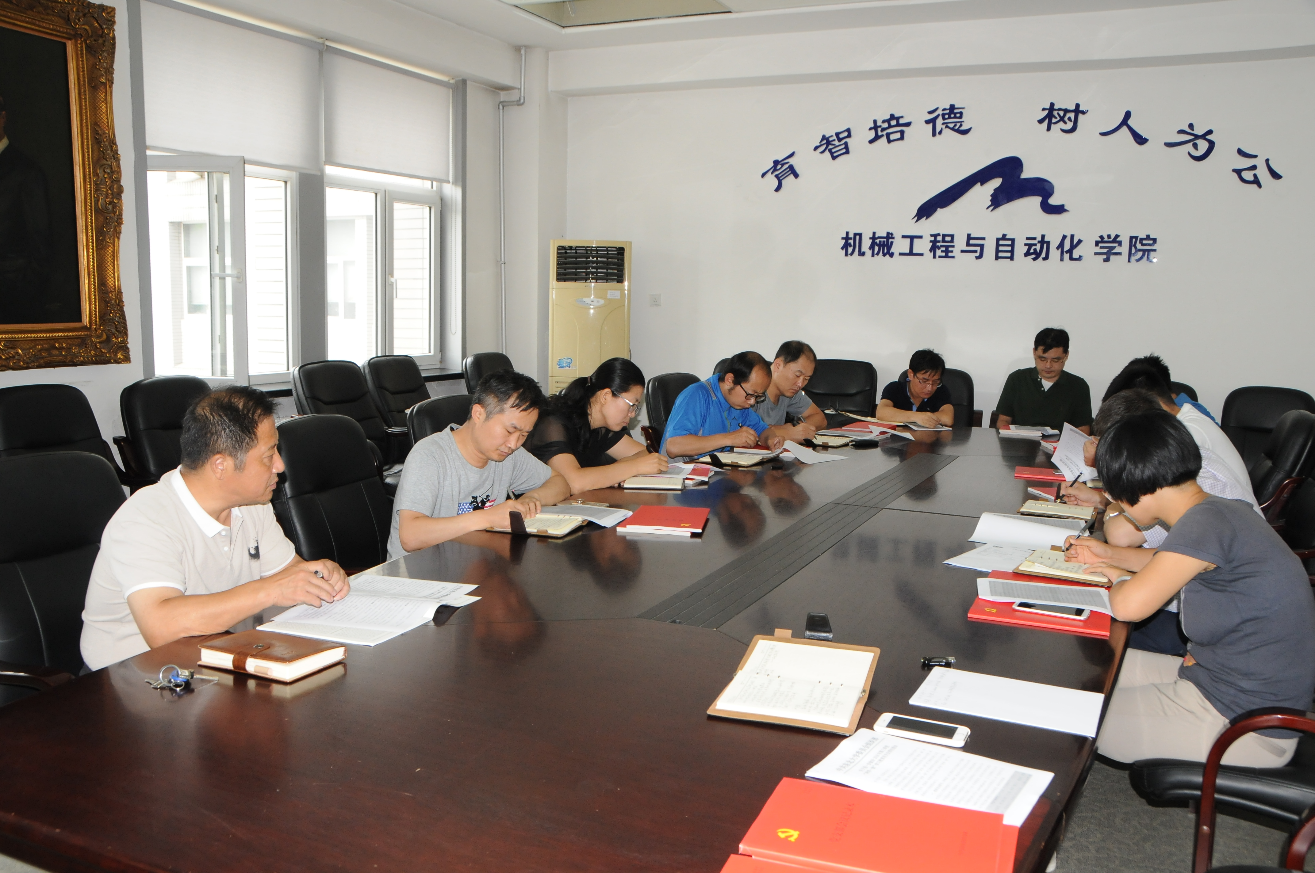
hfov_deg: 62.0
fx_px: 1094
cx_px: 658
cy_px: 436
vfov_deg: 43.5
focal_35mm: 30
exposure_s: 1/60
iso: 800
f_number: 7.1
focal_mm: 20
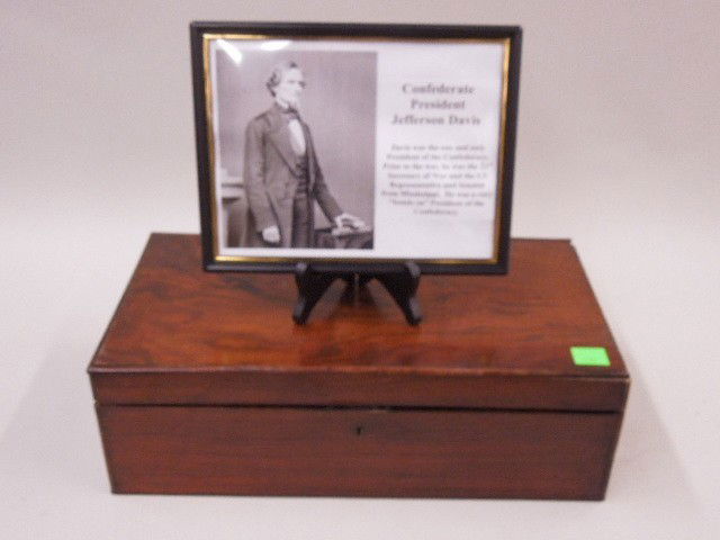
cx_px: 360
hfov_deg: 47.9
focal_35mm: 39
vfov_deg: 36.8
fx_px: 811
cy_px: 270
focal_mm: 7
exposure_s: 1/100
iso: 800
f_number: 3.8
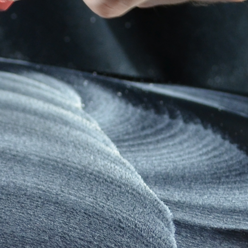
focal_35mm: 192
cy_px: 154
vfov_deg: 9.1
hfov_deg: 8.8
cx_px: -150
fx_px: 1556
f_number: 4.2
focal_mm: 26
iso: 400
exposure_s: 1/60
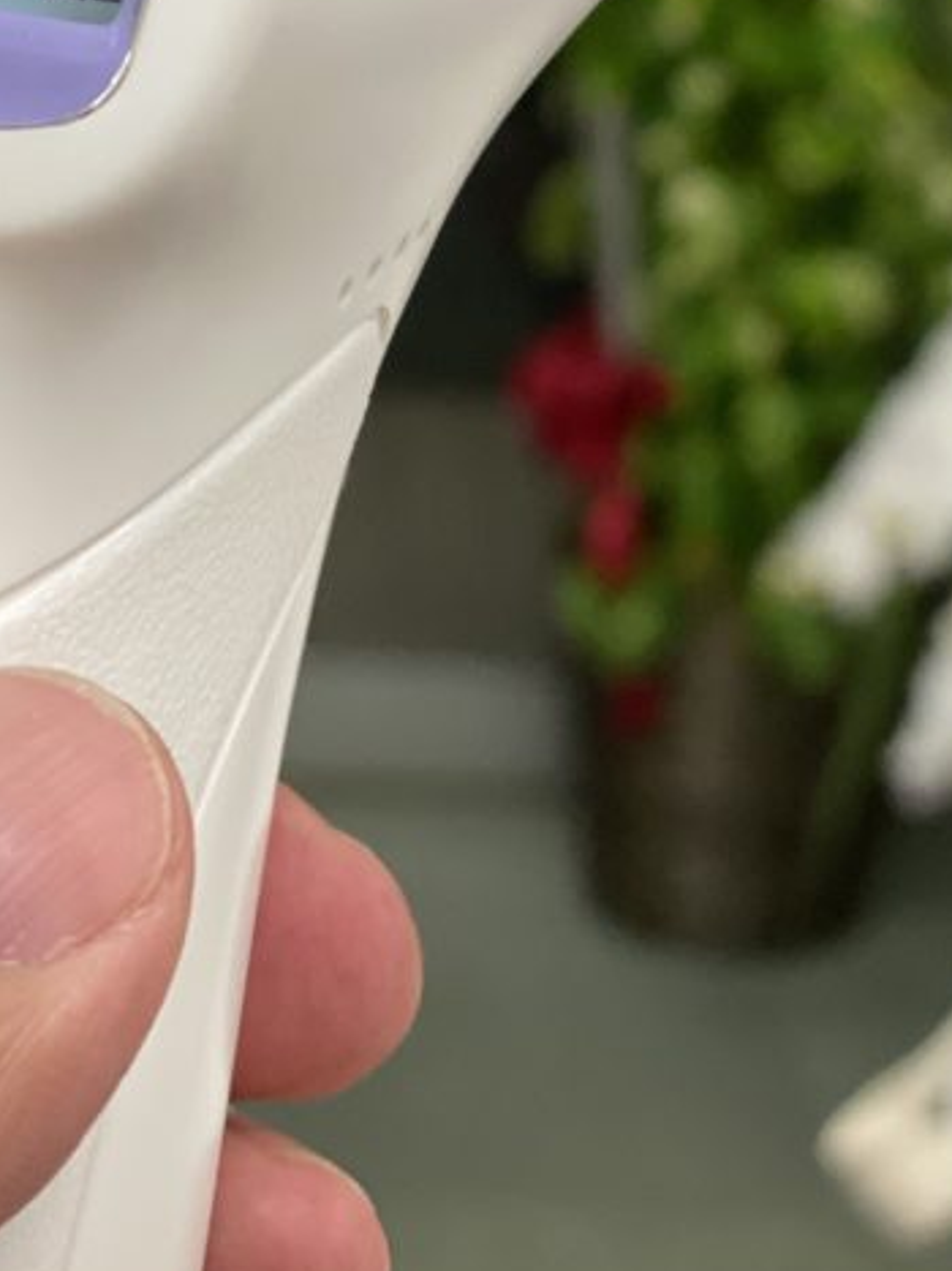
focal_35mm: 114
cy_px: -84
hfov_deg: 12.9
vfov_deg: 16.8
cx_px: 207
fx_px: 4182
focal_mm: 6
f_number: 2
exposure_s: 1/120
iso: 160
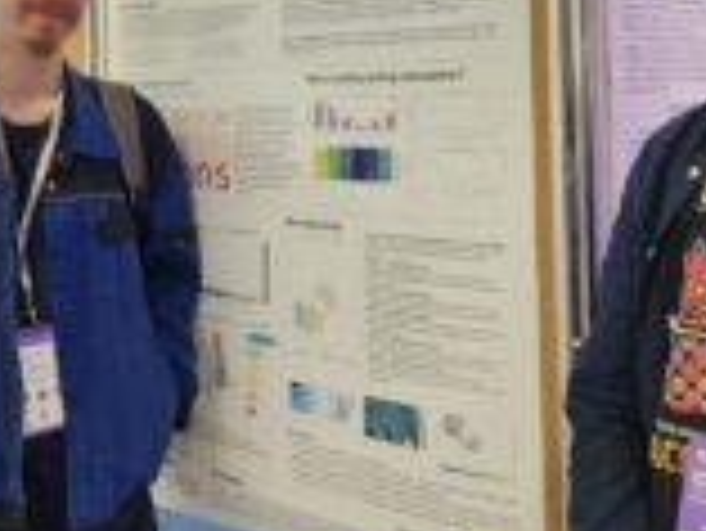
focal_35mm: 52
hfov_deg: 36.7
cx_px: 299
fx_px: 1061
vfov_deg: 27.5
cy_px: 108
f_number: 1.8
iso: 200
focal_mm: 5.4
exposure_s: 1/100
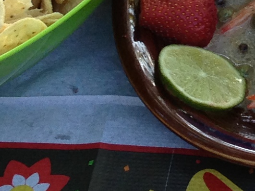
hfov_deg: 9.6
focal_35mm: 203
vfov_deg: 7.1
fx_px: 1495
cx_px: 338
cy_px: -191
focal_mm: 4.13
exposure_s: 1/120
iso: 80
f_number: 2.4
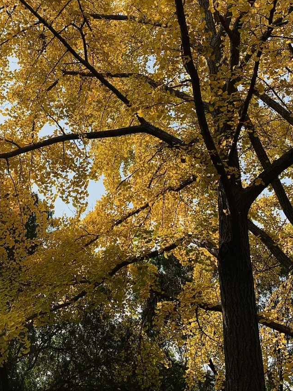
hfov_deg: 32.7
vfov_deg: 42.2
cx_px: 106
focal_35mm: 44
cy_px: 120
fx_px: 497
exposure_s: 1/1779
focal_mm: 4.25
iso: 25
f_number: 1.8
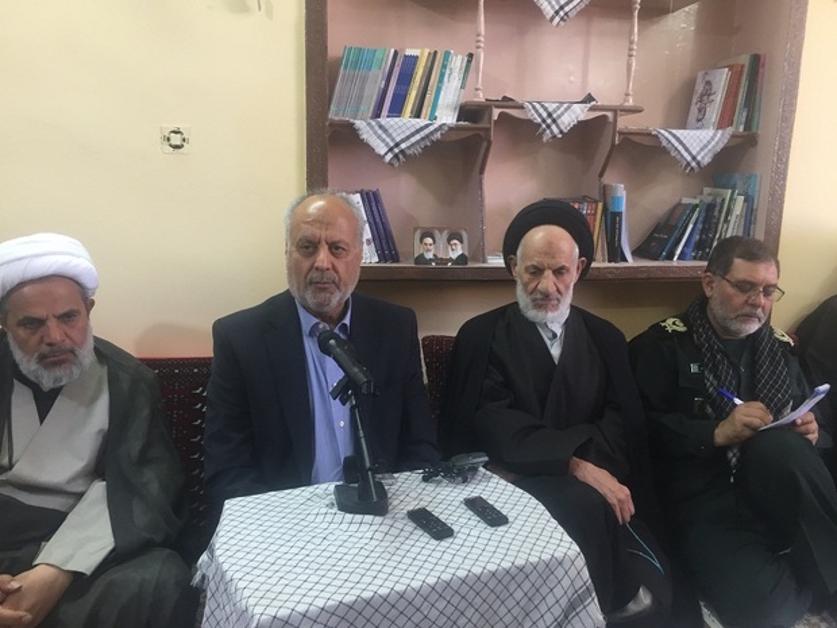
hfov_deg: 61.7
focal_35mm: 29
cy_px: 314
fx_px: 701
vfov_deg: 48.2
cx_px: 418
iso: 100
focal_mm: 4.15
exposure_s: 1/33
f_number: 2.2
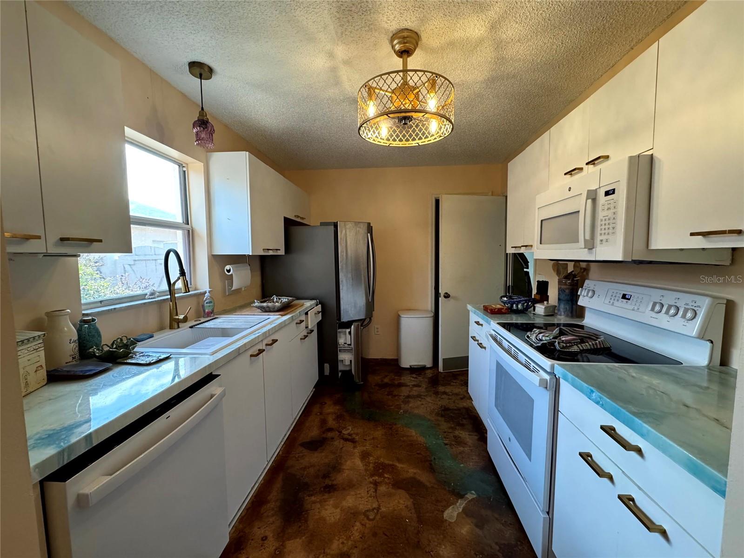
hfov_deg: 102.1
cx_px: 372
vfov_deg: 85.7
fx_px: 301
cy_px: 279
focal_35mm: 14
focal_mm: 2.22
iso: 320
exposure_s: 1/120
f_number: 2.2
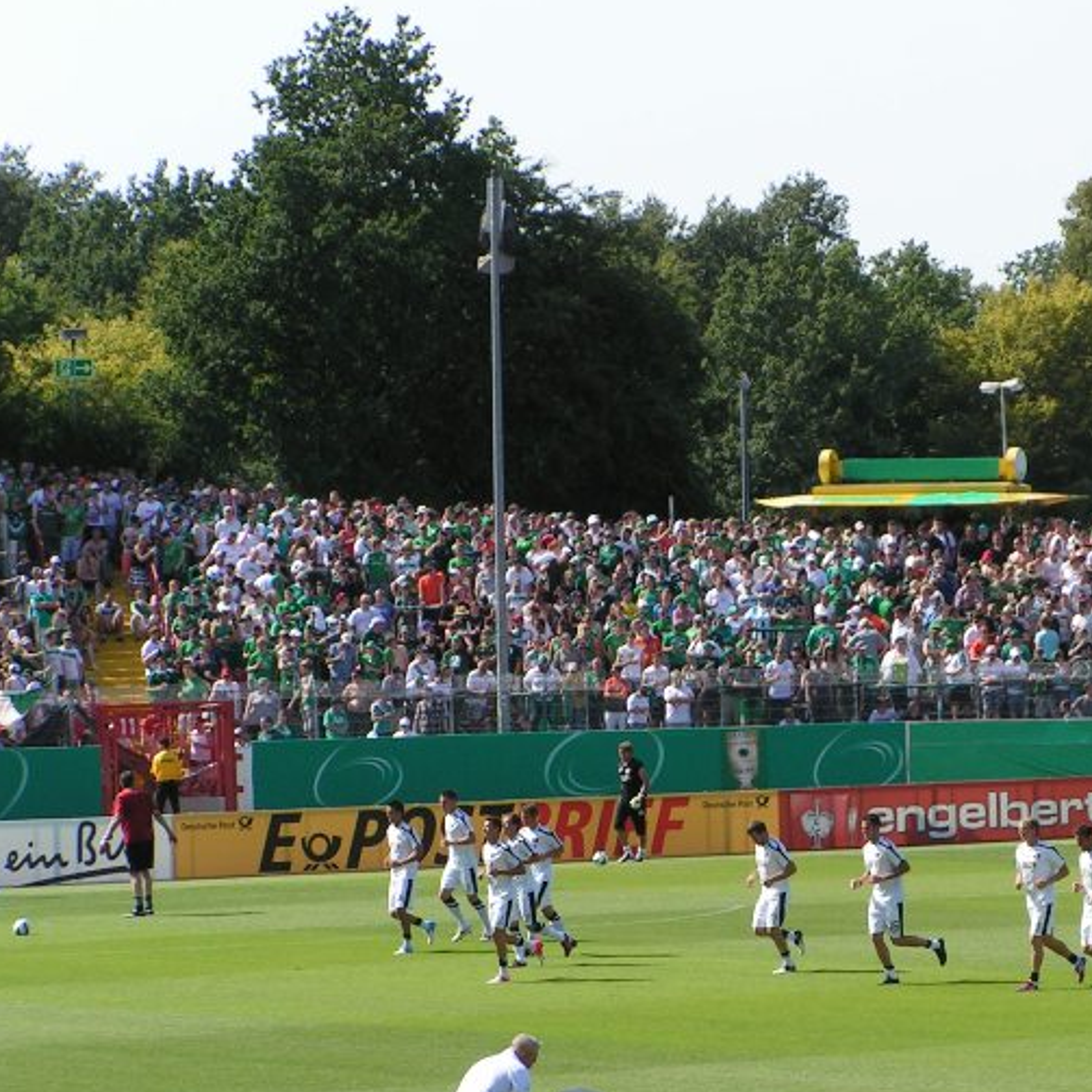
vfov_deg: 8.3
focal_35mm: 211
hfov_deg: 8.3
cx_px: 860
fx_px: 7531
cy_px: 571
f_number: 5.6
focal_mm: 22.9
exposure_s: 1/320
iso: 50
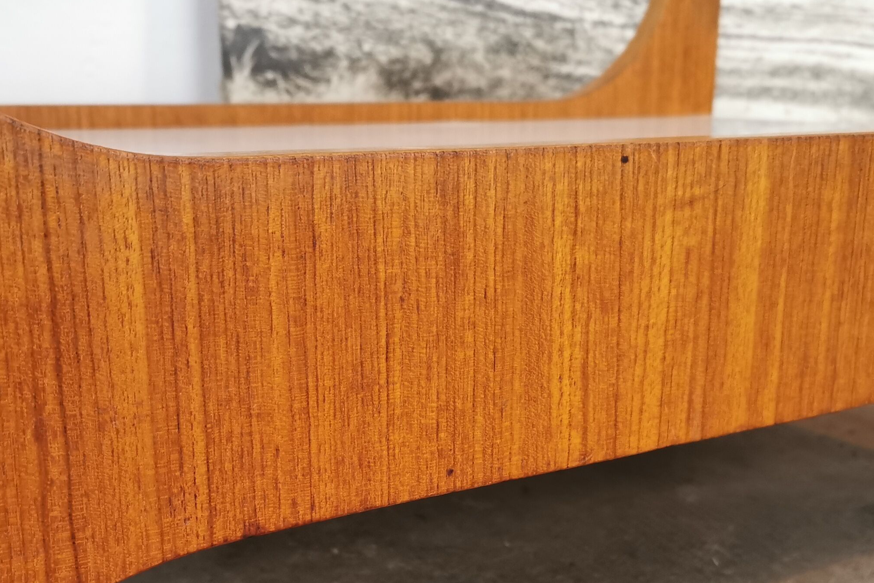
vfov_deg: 26.0
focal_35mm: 51
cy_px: 473
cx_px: 437
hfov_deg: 38.9
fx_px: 1238
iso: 320
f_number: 1.6
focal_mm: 5.56
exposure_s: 1/40
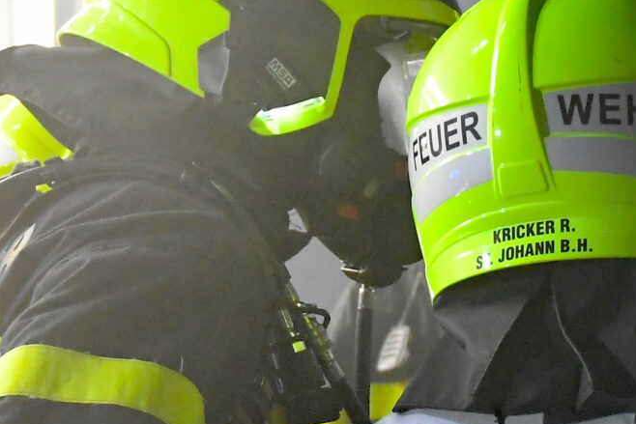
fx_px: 2474
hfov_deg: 14.7
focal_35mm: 140
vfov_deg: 9.8
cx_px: 308
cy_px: 374
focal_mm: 24
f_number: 2.8
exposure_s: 1/320
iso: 2800
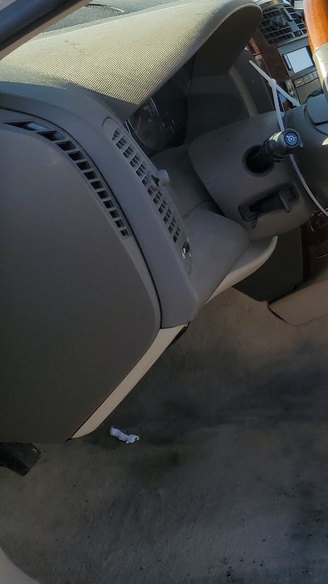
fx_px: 789
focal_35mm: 51
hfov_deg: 20.9
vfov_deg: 40.6
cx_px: 449
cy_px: 268
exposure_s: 1/556
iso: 50
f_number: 1.5
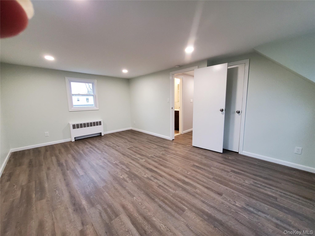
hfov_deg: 106.2
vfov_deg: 89.9
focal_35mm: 13
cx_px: 158
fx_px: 118
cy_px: 118
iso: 400
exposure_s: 1/60
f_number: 2.2
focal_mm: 1.8
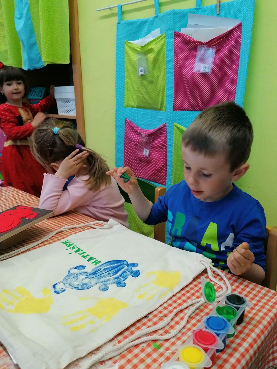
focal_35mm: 29
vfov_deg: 61.6
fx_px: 310
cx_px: 147
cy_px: 195
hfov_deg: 48.2
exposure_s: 1/100
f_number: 1.8
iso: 200
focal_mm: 4.75
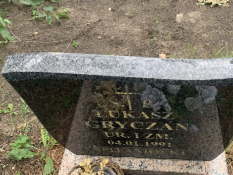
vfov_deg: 39.4
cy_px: 65
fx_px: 242
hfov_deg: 51.1
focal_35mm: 36
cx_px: 137
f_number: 1.8
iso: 40
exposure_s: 1/122
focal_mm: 4.25
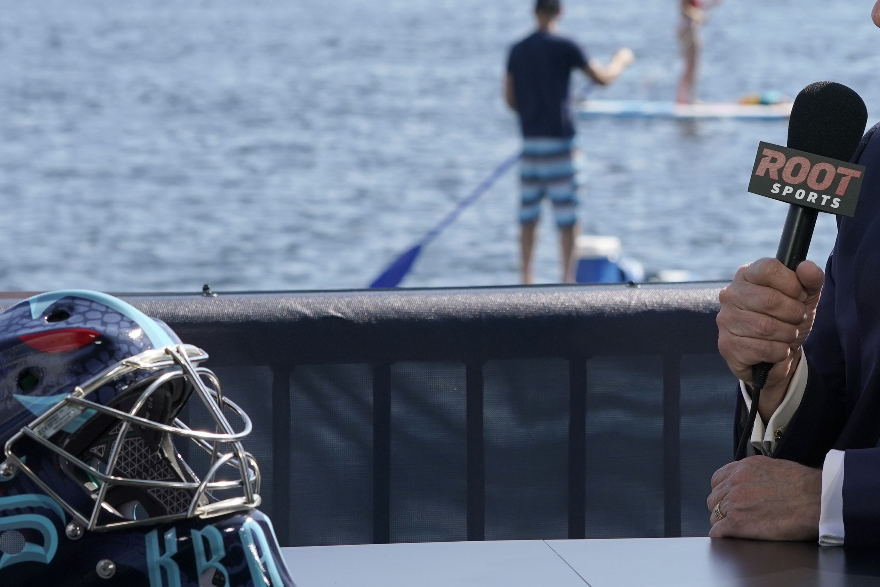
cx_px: 590
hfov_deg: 10.7
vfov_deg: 7.1
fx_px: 4693
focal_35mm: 192
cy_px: 96
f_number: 9
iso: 250
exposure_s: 1/640
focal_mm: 100
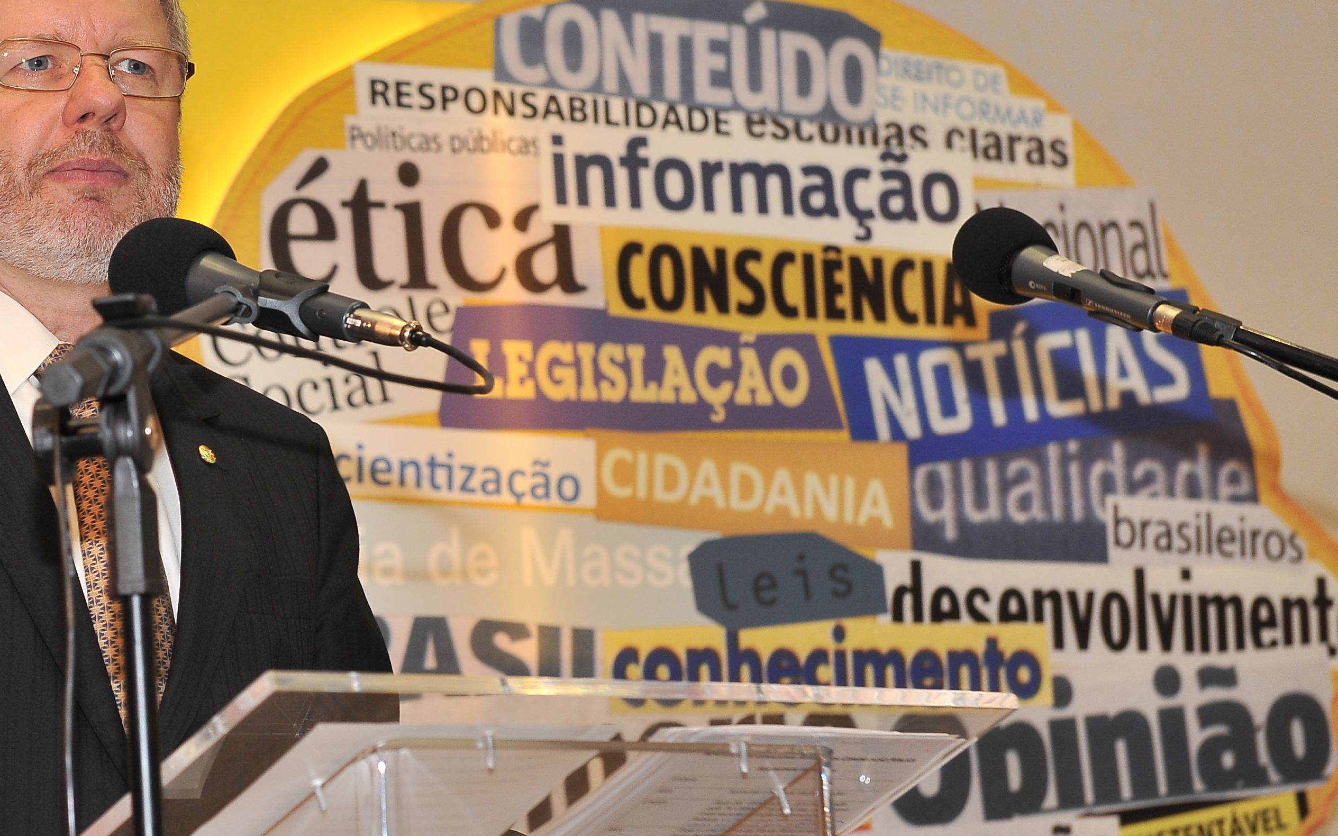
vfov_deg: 10.9
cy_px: 428
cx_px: 233
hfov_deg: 17.2
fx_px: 4375
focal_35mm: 120
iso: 800
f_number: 5.6
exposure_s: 1/60
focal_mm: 70
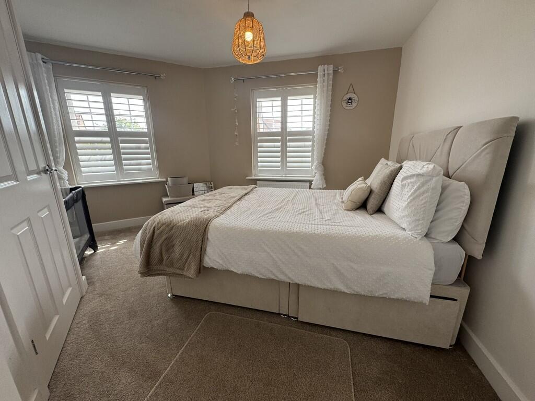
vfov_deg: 85.7
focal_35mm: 14
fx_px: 216
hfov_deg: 102.1
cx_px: 268
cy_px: 200
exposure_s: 1/100
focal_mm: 2.22
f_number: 2.2
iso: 50
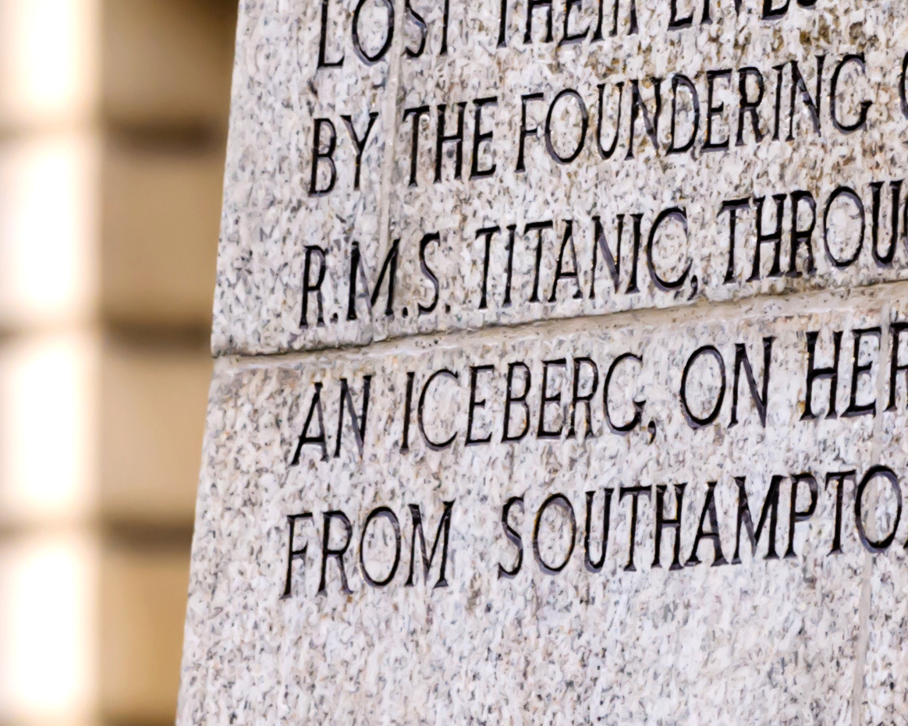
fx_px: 21570
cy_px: -158
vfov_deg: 1.9
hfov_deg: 2.4
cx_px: 562
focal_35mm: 803
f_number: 5.6
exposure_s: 1/640
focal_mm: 155
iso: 400
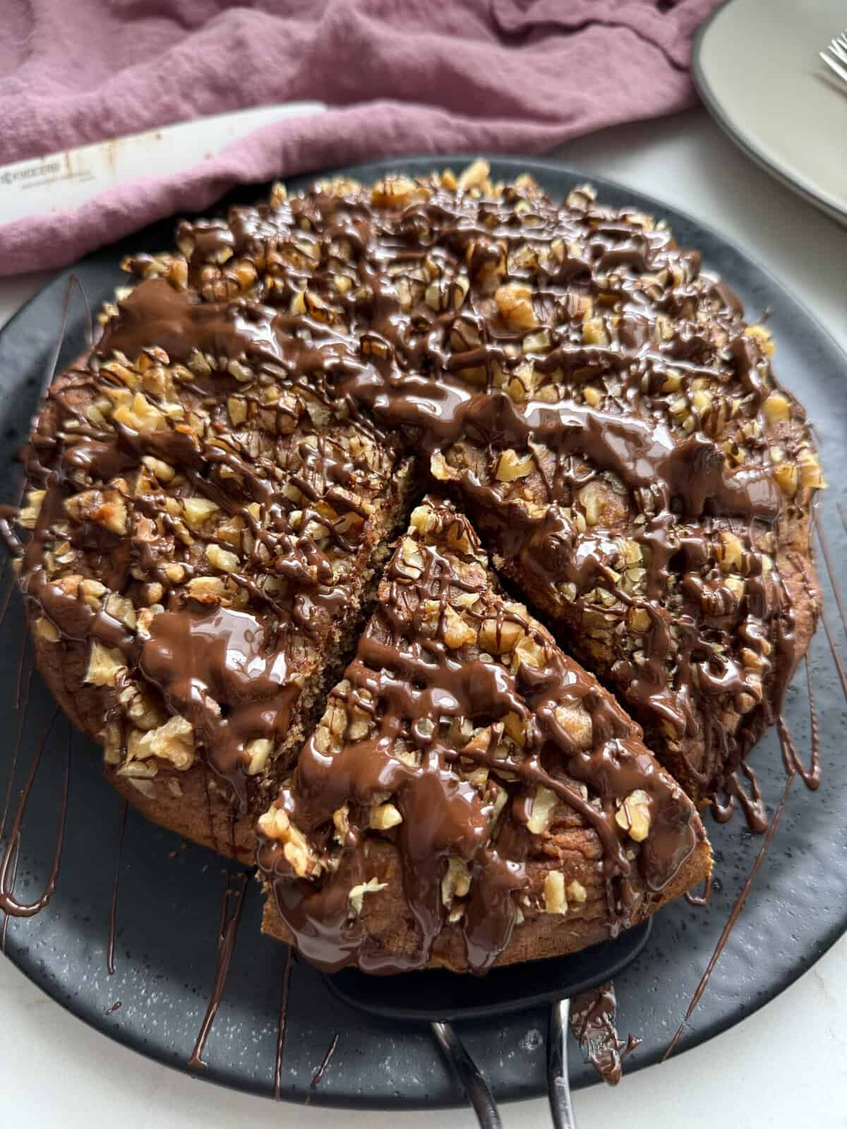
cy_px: 564
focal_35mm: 24
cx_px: 424
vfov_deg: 71.6
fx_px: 783
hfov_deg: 56.8
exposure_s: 1/94
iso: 200
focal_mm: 6.76
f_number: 1.78
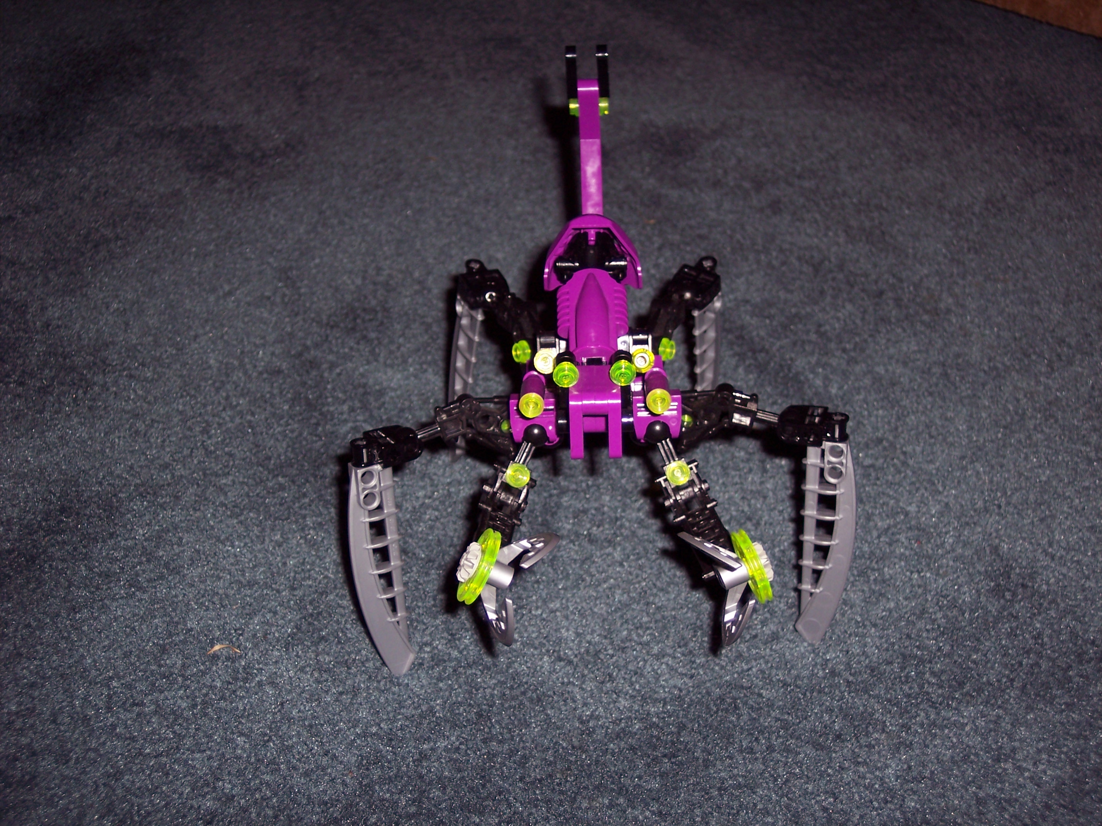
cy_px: 413
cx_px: 551
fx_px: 1655
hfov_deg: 36.8
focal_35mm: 52
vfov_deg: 28.0
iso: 100
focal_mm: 10.7
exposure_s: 1/60
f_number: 3.4
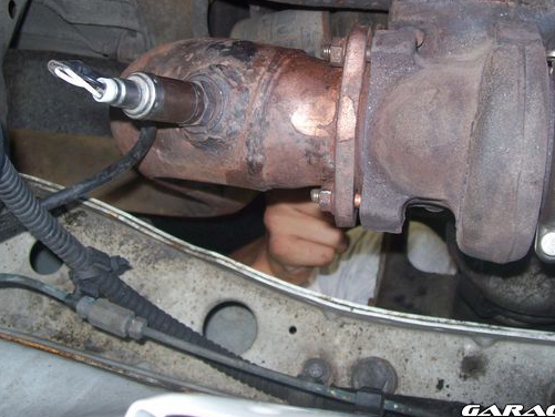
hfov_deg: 41.2
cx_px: 297
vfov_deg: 31.4
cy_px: 155
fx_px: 738
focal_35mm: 46
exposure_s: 1/64
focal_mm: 6
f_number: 2.7
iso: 80
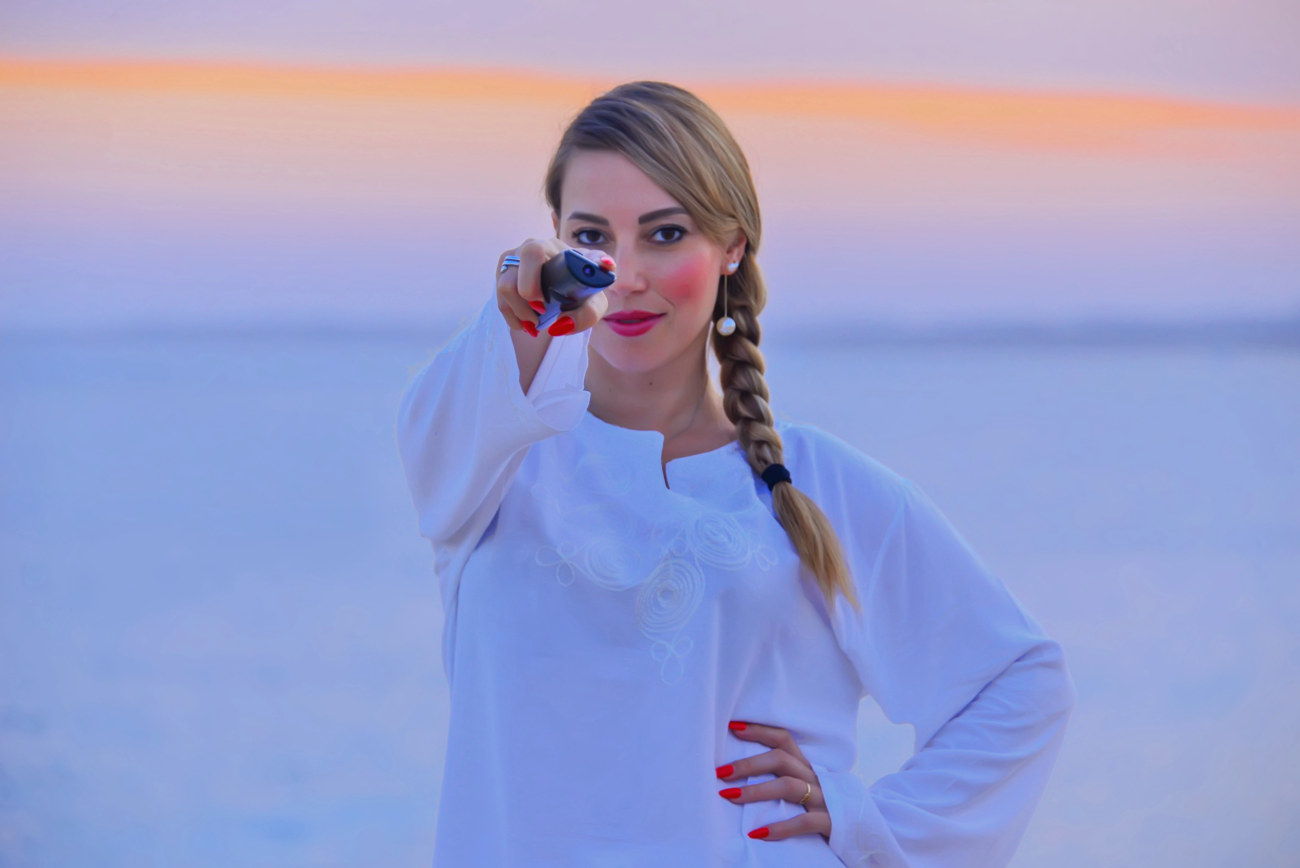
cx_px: 650
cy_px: 434
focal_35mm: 150
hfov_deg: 13.7
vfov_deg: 9.2
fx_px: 5418
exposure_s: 1/160
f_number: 5.6
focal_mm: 150
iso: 1250
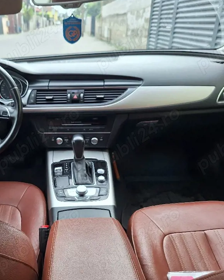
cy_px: 143
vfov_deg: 57.2
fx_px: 257
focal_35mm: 31
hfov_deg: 45.9
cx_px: 63
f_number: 1.8
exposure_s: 1/417
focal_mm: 5.54
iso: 40
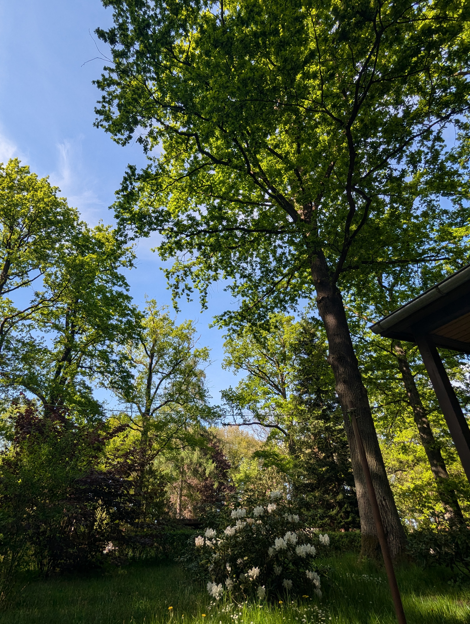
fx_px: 343
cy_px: 286
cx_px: 208
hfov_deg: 68.6
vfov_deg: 84.4
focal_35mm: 19
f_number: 2.2
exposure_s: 1/646
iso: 48
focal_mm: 2.35
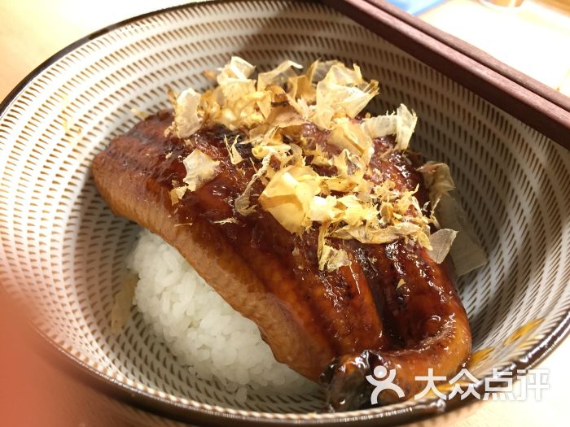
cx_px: 285
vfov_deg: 48.2
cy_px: 214
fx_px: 478
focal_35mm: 29
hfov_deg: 61.7
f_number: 2.2
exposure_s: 1/33
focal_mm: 4.15
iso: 200
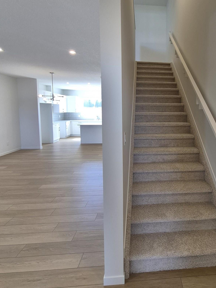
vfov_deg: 84.2
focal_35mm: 19
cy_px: 126
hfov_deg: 65.8
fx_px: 158
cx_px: 153
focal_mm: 1.74
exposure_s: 1/60
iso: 64
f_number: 2.2
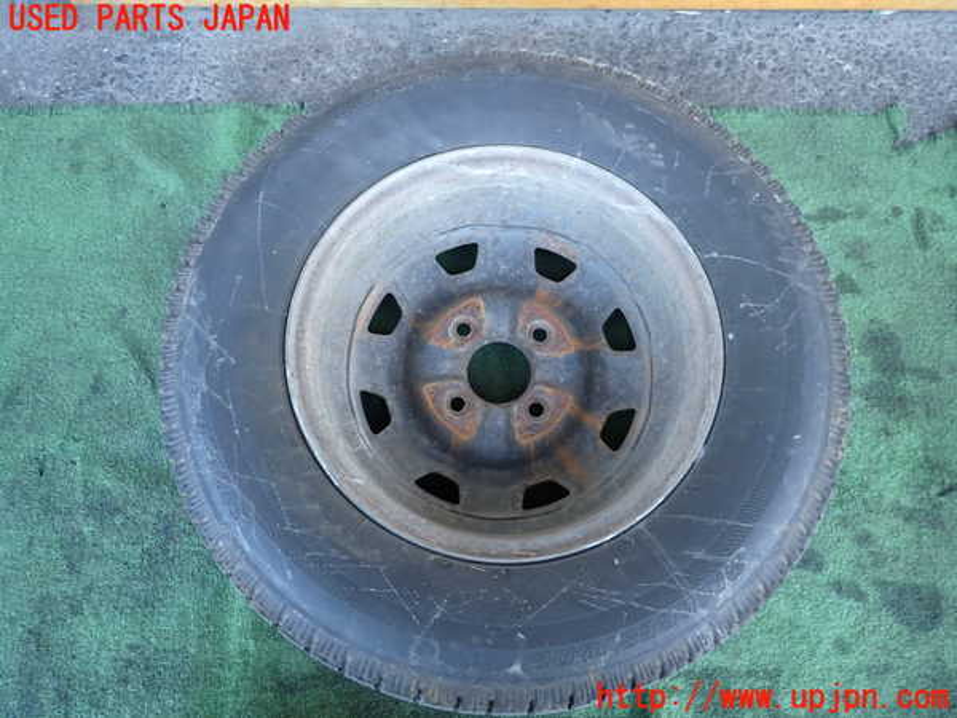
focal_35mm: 25
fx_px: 691
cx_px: 478
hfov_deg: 69.4
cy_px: 359
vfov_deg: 54.9
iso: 200
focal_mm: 4.5
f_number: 2
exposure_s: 1/60
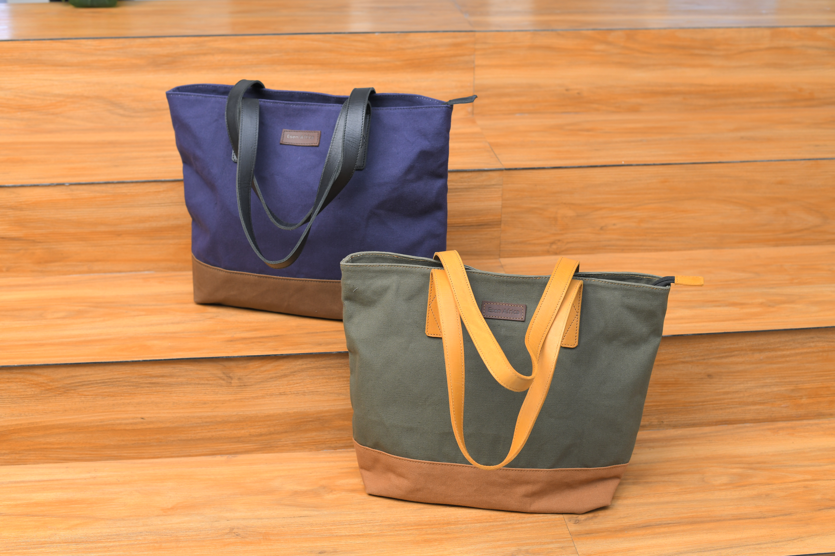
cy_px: 278
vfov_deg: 27.0
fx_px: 1160
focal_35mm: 50
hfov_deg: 39.6
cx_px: 418
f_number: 5.6
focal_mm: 50
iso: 320
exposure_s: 1/250
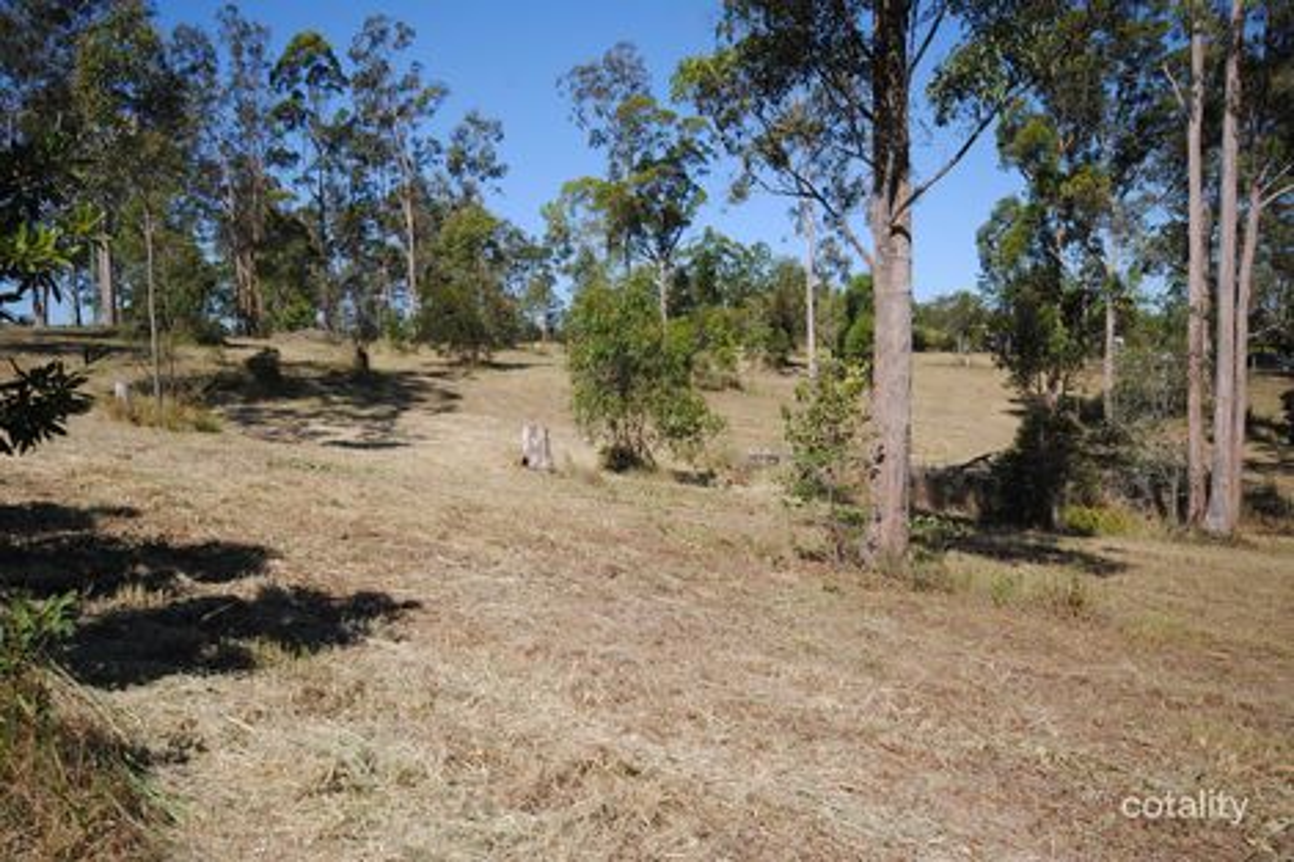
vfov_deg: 45.6
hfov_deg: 64.6
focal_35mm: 28
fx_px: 1024
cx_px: 647
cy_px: 431
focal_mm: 19
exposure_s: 1/250
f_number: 8
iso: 100
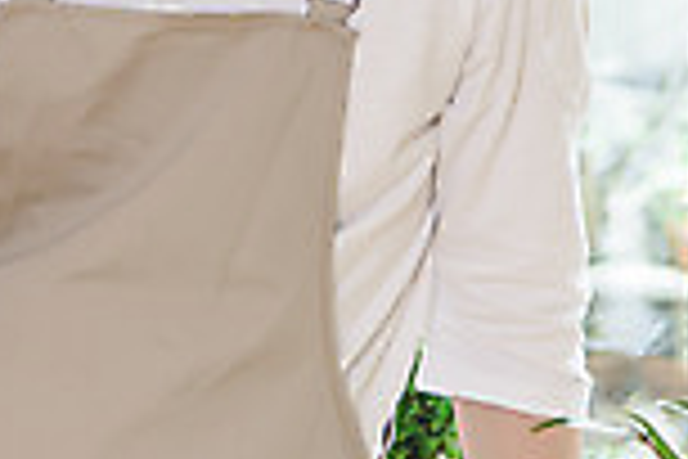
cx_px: -43
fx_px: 5236
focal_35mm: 274
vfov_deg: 5.0
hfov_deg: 7.5
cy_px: -148
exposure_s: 1/125
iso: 320
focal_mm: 70
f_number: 5
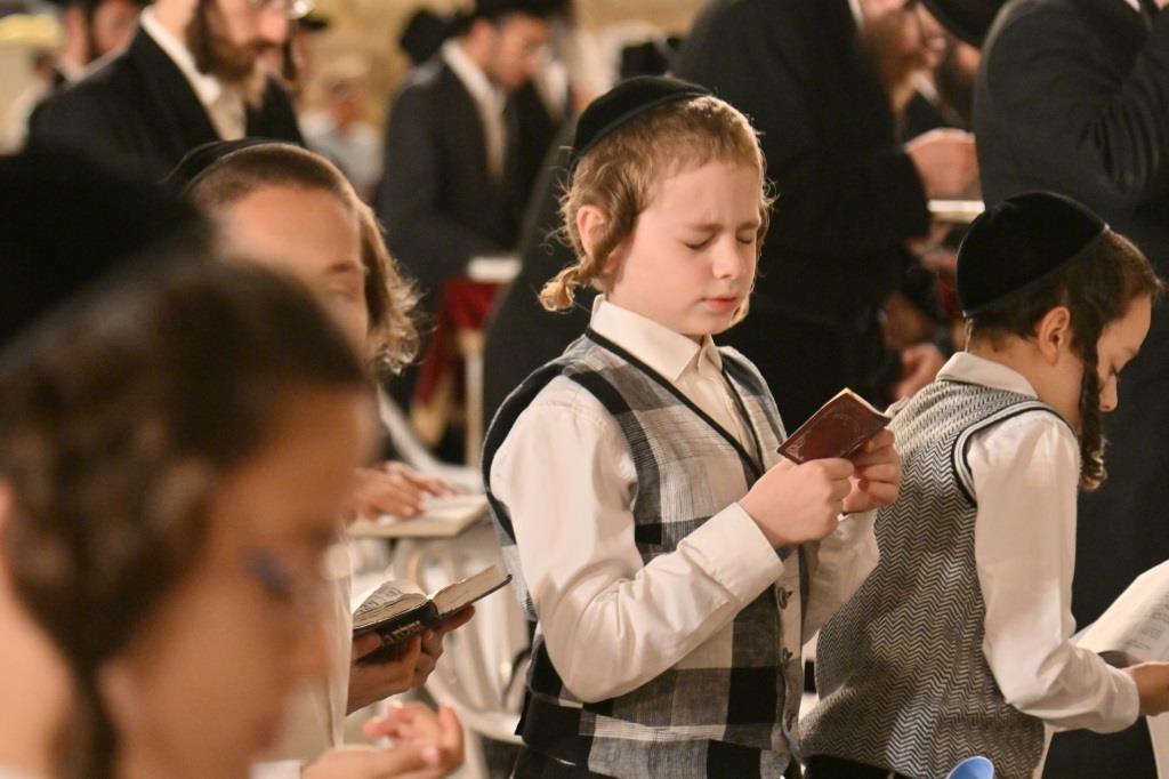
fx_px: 4772
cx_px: 584
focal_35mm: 147
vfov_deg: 9.3
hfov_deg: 14.0
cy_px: 390
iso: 1600
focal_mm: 98
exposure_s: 1/160
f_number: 4
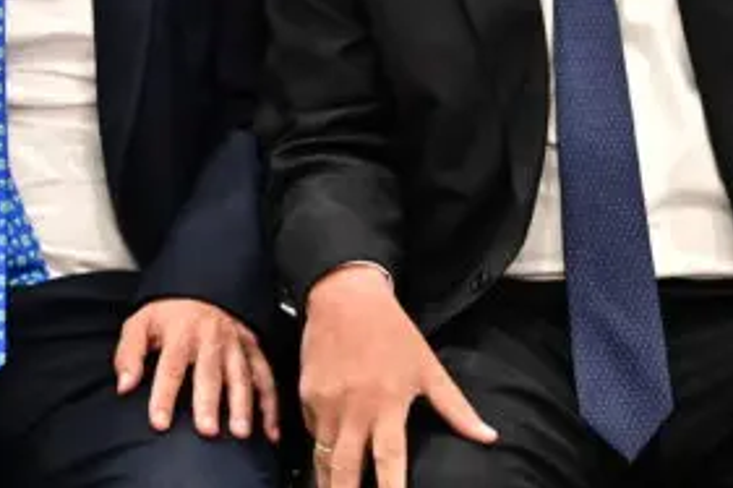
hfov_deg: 16.7
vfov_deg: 11.0
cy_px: -10
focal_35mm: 123
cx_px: 357
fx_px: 2503
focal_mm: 45
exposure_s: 1/200
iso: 5000
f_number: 4
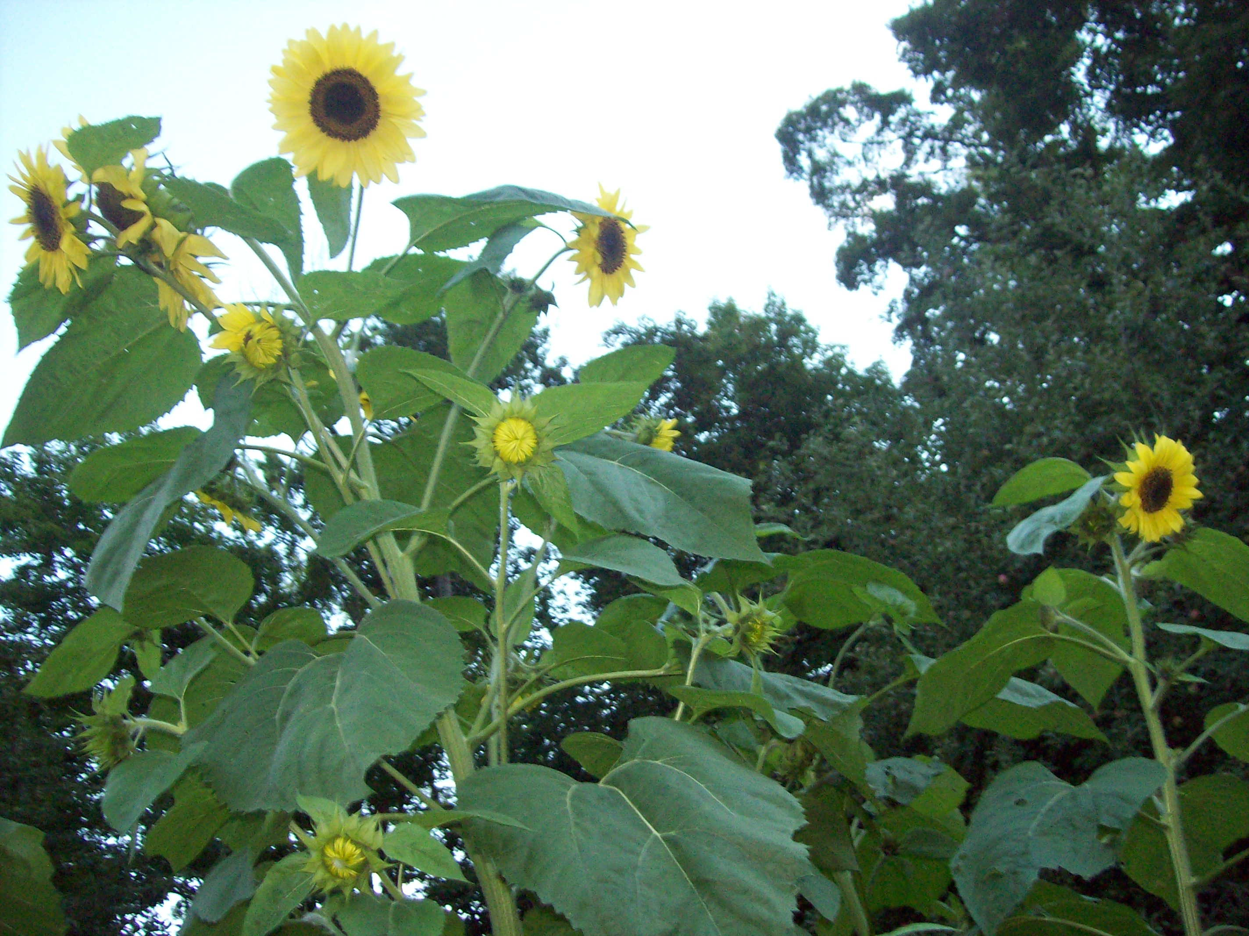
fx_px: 1298
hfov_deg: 51.4
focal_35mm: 36
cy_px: 468
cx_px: 624
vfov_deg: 39.6
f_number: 2.7
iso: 140
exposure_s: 1/64
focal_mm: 6
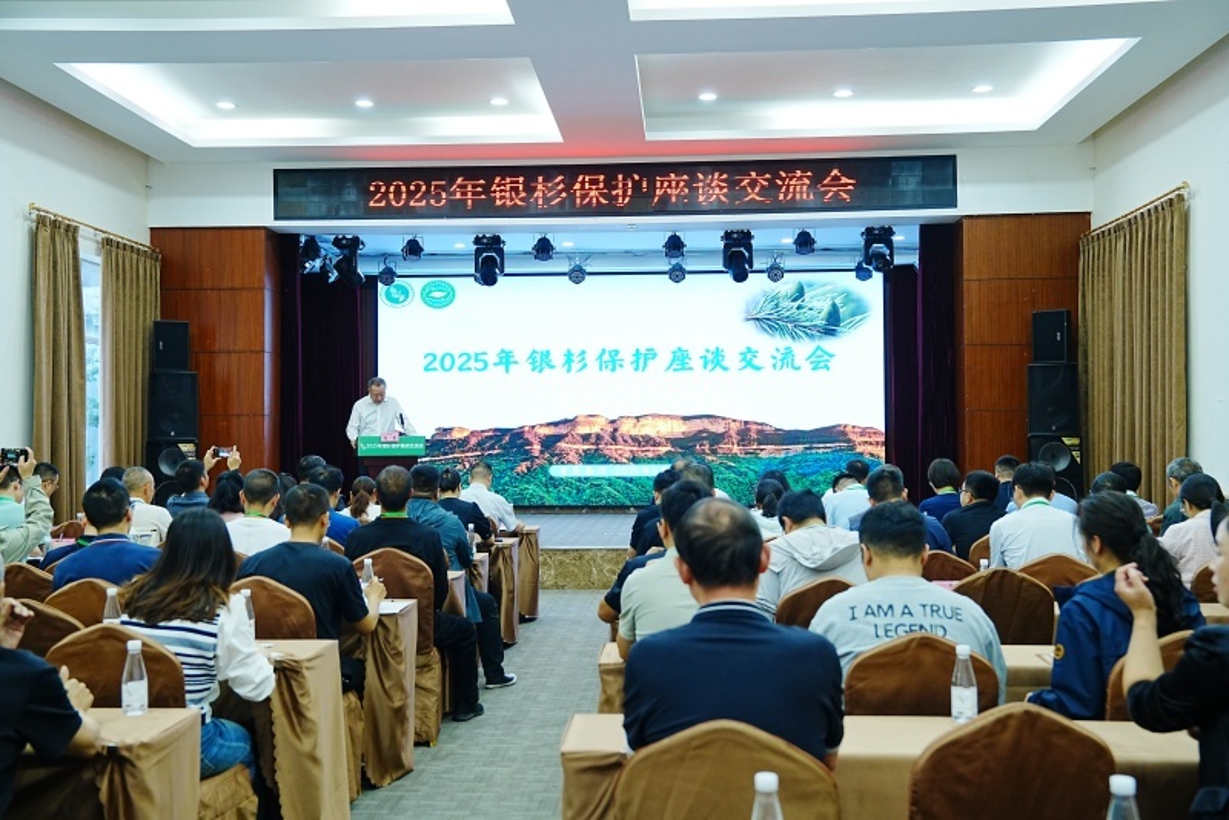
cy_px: 410
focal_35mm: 38
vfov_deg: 35.1
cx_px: 614
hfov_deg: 50.7
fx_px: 1298
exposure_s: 1/160
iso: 1600
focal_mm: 38
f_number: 4
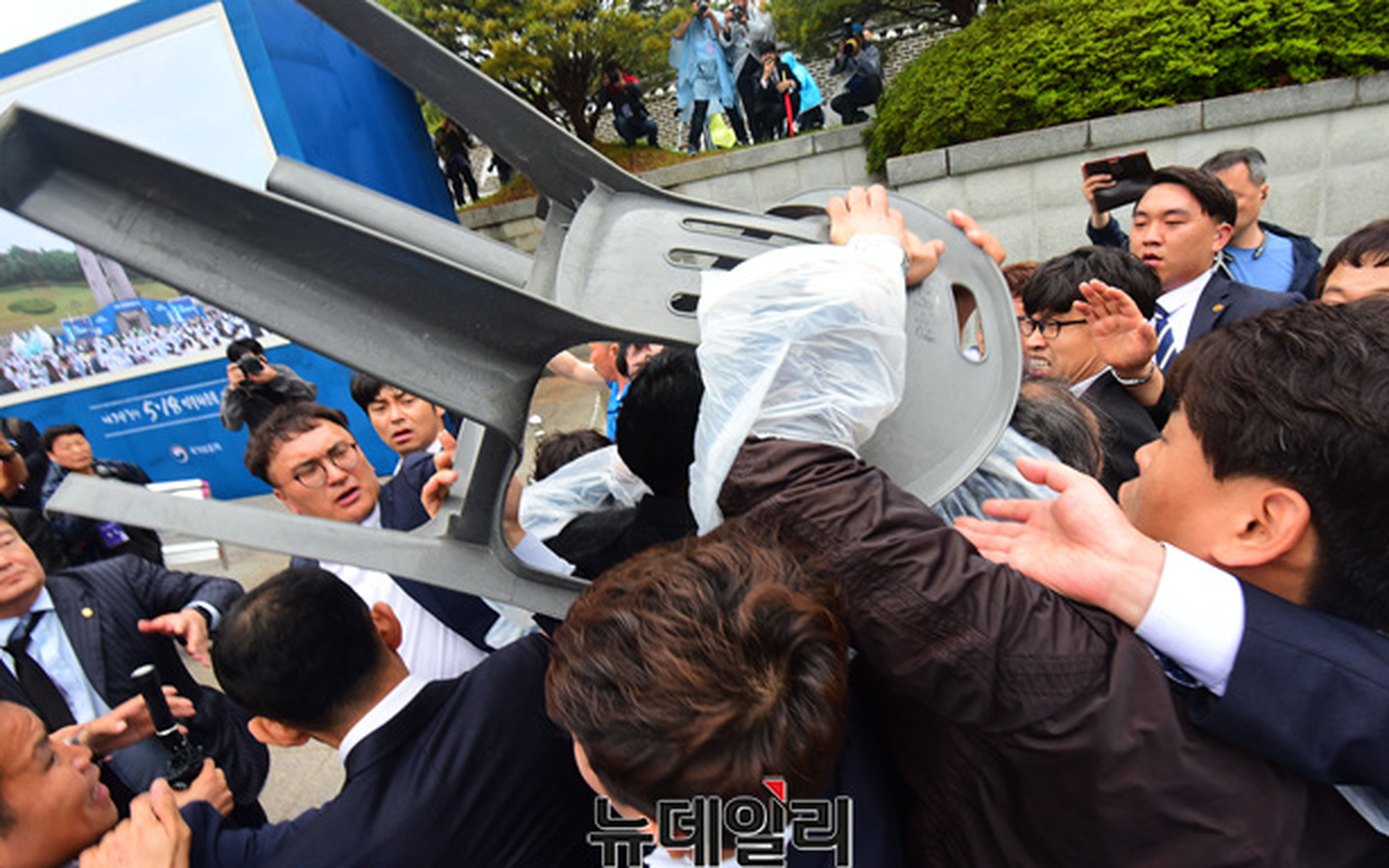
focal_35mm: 17
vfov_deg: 68.0
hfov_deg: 94.3
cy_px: 437
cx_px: 715
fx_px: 644
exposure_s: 1/200
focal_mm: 16
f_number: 10
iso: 800
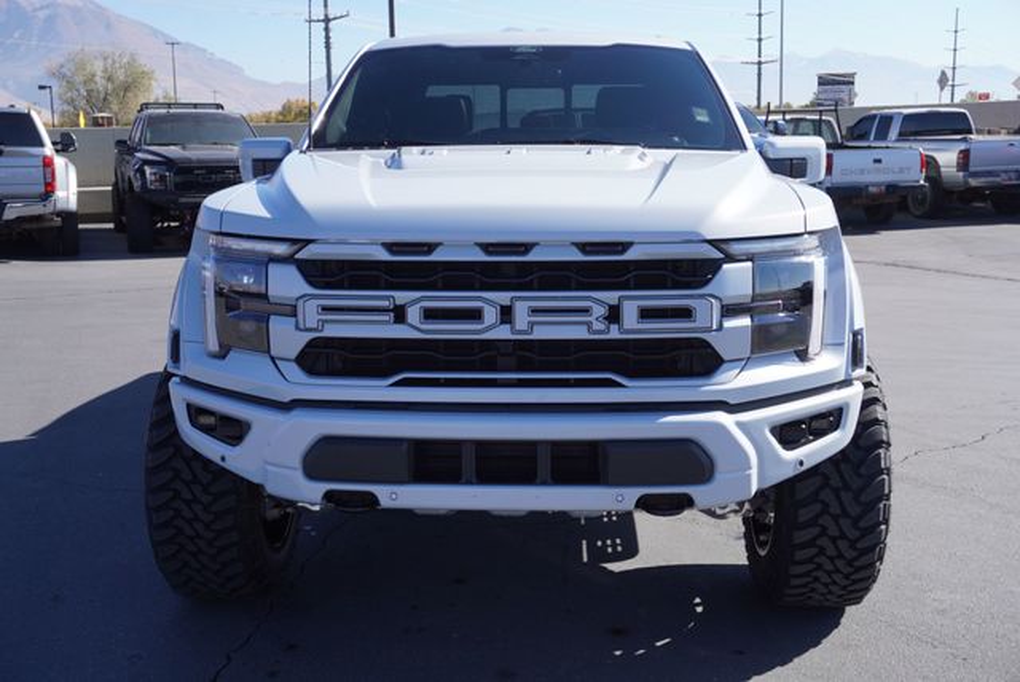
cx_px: 510
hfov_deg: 49.5
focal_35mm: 39
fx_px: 1106
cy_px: 341
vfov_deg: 34.3
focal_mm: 26
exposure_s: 1/160
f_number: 8
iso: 100
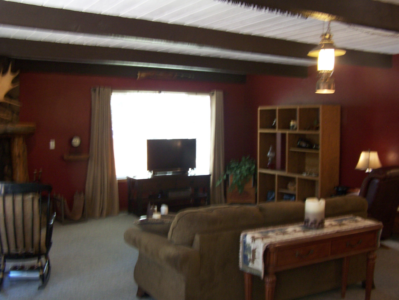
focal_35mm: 38
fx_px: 438
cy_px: 150
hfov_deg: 49.0
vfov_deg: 37.7
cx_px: 200
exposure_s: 1/10
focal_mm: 6.3
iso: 140
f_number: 2.8
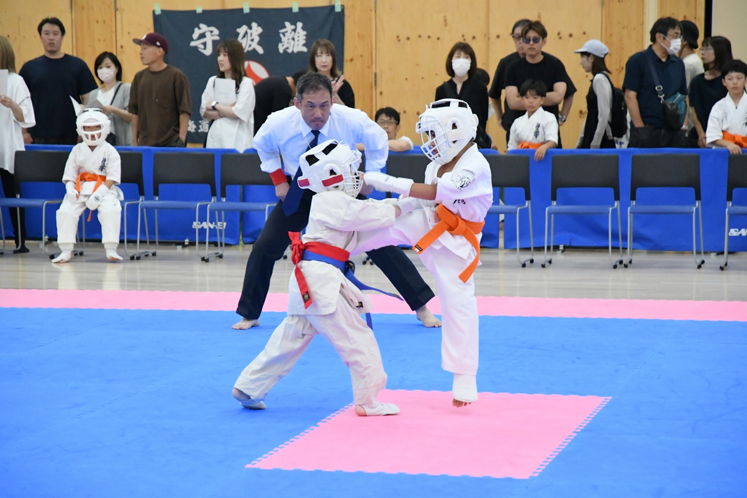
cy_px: 249
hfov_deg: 18.2
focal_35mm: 112
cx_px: 374
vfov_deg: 12.2
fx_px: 2334
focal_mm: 75
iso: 6400
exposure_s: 1/500
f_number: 4
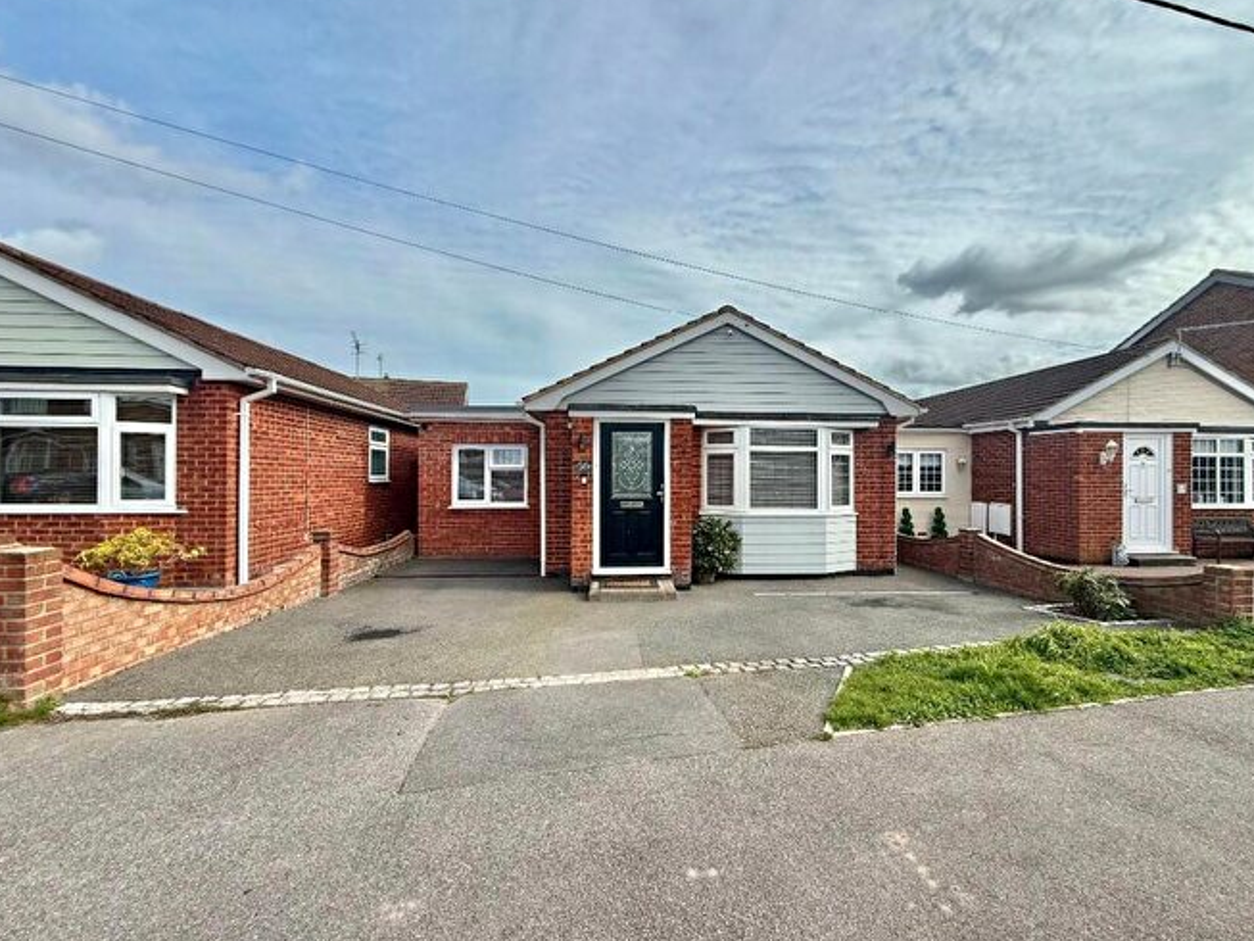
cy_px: 475
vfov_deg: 81.8
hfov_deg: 98.1
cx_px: 649
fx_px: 543
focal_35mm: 15
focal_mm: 2.22
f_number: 2.2
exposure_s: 1/1848
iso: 50
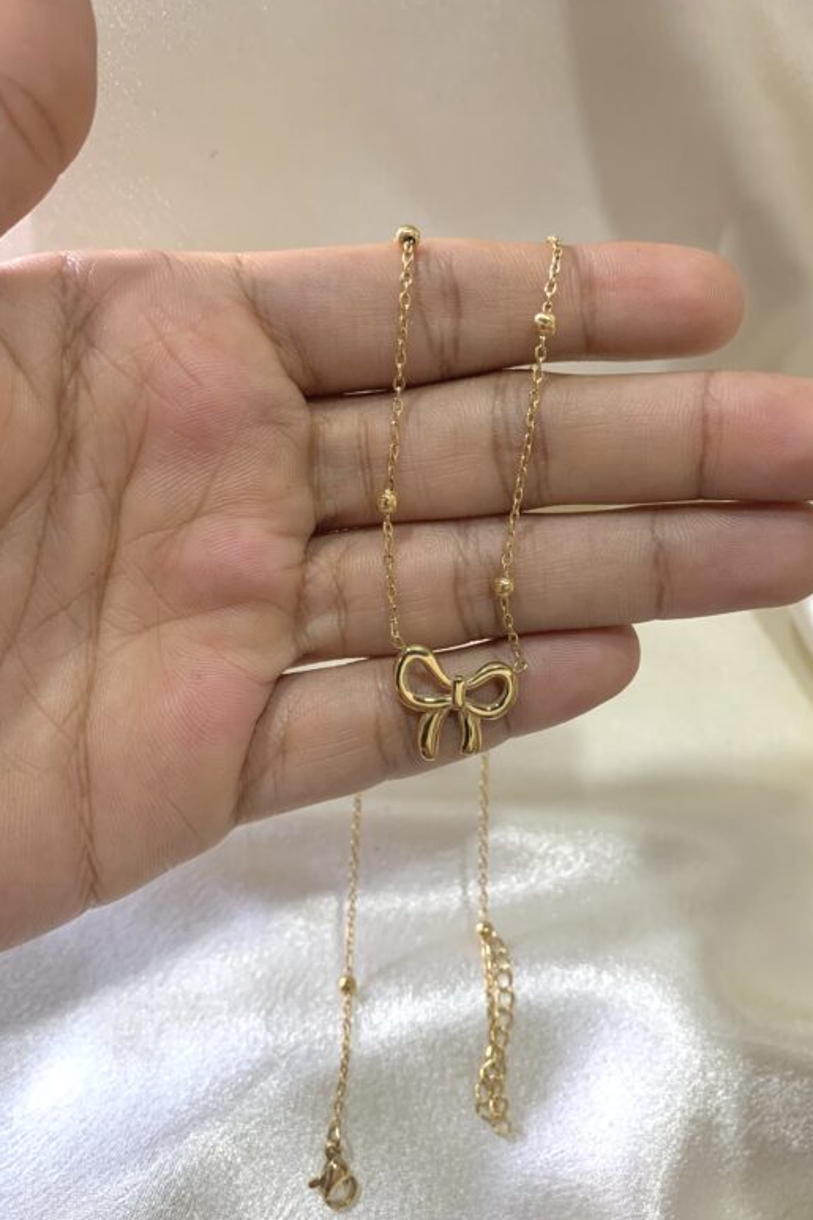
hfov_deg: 46.3
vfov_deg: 65.5
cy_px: 616
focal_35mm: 28
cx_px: 445
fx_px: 949
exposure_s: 1/50
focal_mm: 4.25
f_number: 1.8
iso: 80
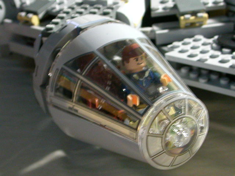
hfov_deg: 30.3
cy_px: 88
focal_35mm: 64
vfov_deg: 22.9
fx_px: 434
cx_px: 118
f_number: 3.5
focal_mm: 9.7
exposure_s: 1/3.6
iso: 400
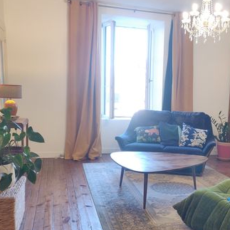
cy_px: 135
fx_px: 308
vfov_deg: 40.8
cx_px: 165
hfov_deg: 40.1
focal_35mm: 41
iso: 250
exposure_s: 1/25
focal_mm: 4.25
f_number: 1.7
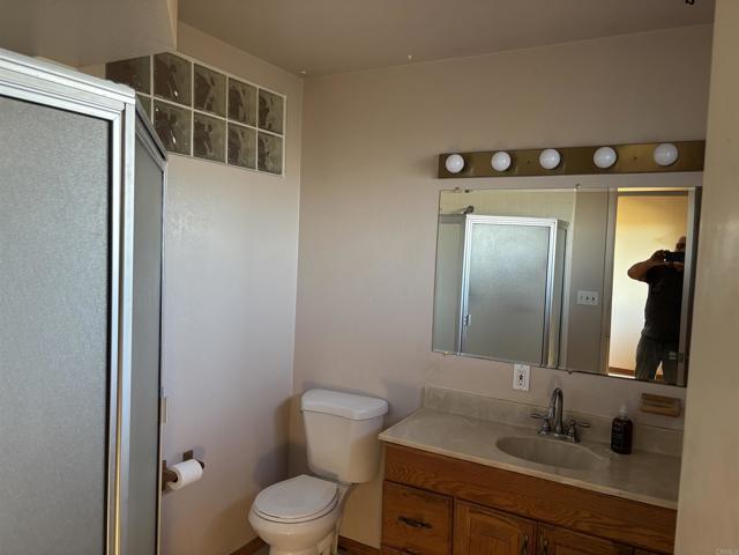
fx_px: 555
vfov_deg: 53.1
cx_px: 370
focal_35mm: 26
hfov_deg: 67.3
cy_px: 278
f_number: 1.6
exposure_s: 1/73
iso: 125
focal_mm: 5.96
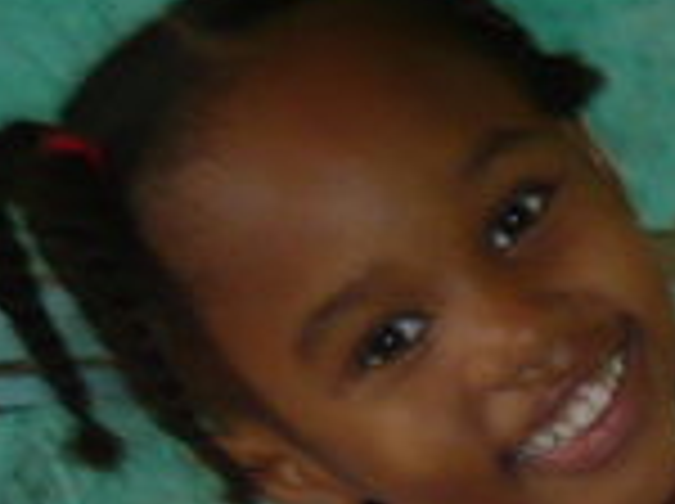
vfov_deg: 6.3
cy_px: 1156
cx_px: 2030
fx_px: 4400
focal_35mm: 226
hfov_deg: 7.7
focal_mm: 5.5
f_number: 2.8
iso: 100
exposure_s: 1/30
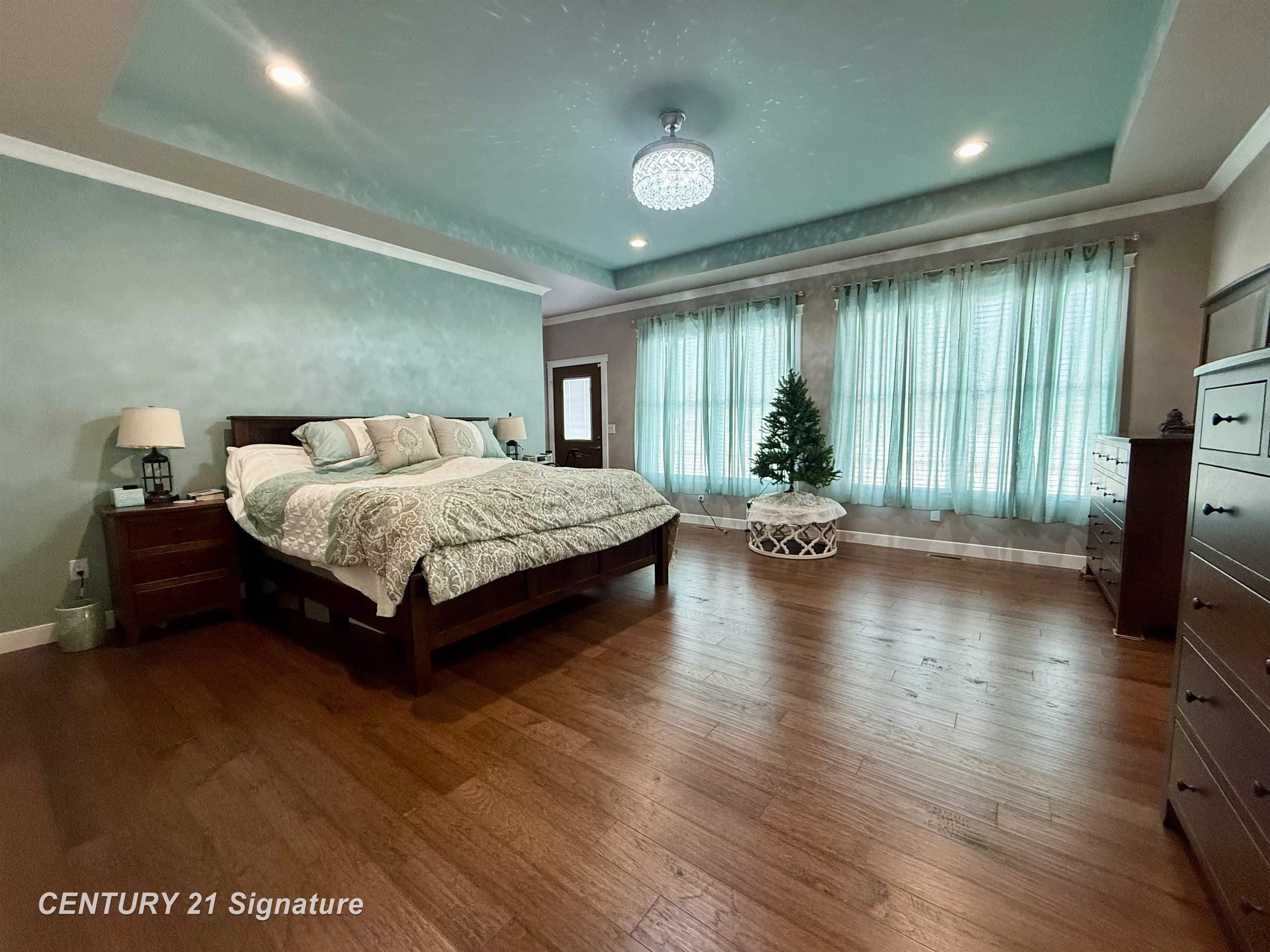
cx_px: 635
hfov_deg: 102.1
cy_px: 476
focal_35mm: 14
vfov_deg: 85.7
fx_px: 514
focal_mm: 2.22
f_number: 2.2
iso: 250
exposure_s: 1/120
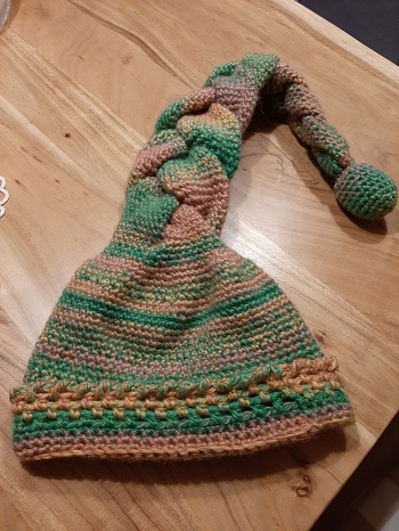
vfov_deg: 67.3
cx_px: 200
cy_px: 266
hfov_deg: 53.1
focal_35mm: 26
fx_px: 399
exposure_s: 1/33
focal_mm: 3.93
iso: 160
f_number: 1.7
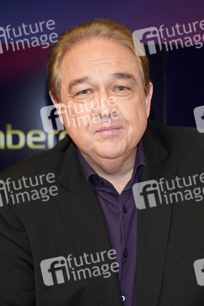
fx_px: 434
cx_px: 102
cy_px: 153
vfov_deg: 38.9
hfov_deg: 26.4
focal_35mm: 51
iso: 2000
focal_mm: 51
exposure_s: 1/160
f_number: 5.6
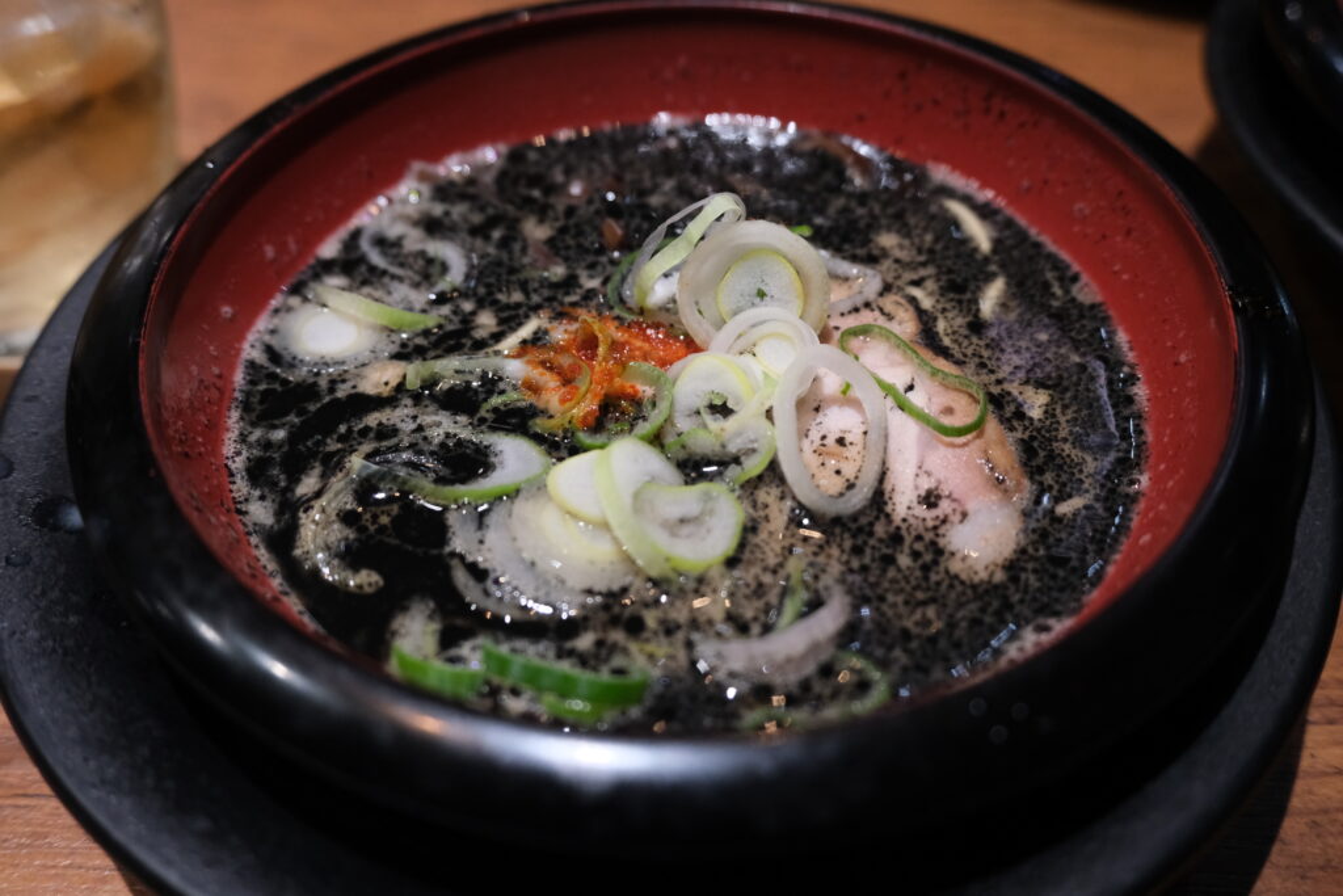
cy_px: 448
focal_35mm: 31
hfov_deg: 60.3
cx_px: 672
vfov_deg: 42.3
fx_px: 1157
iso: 2500
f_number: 3.2
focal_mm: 20.8
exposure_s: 1/125
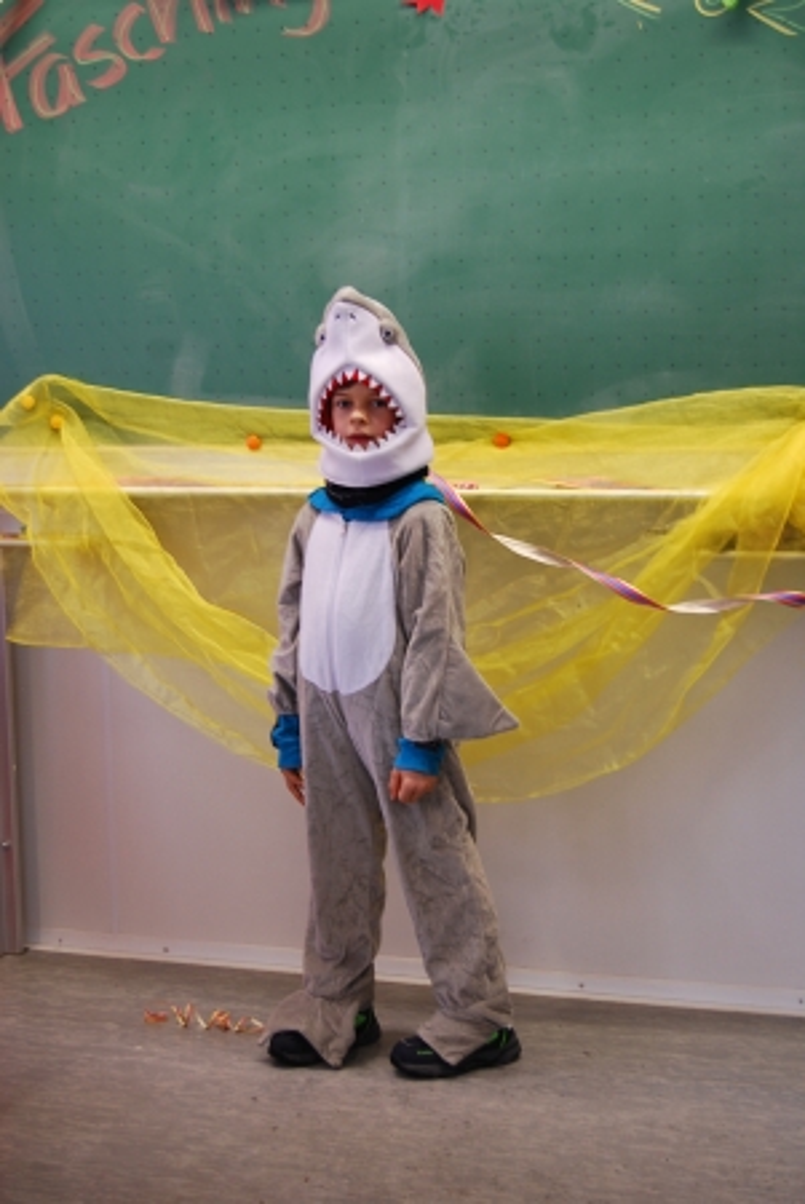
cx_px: 402
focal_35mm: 57
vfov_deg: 35.0
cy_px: 602
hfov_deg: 23.8
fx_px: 1907
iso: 200
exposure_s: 1/30
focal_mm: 38
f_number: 4.8
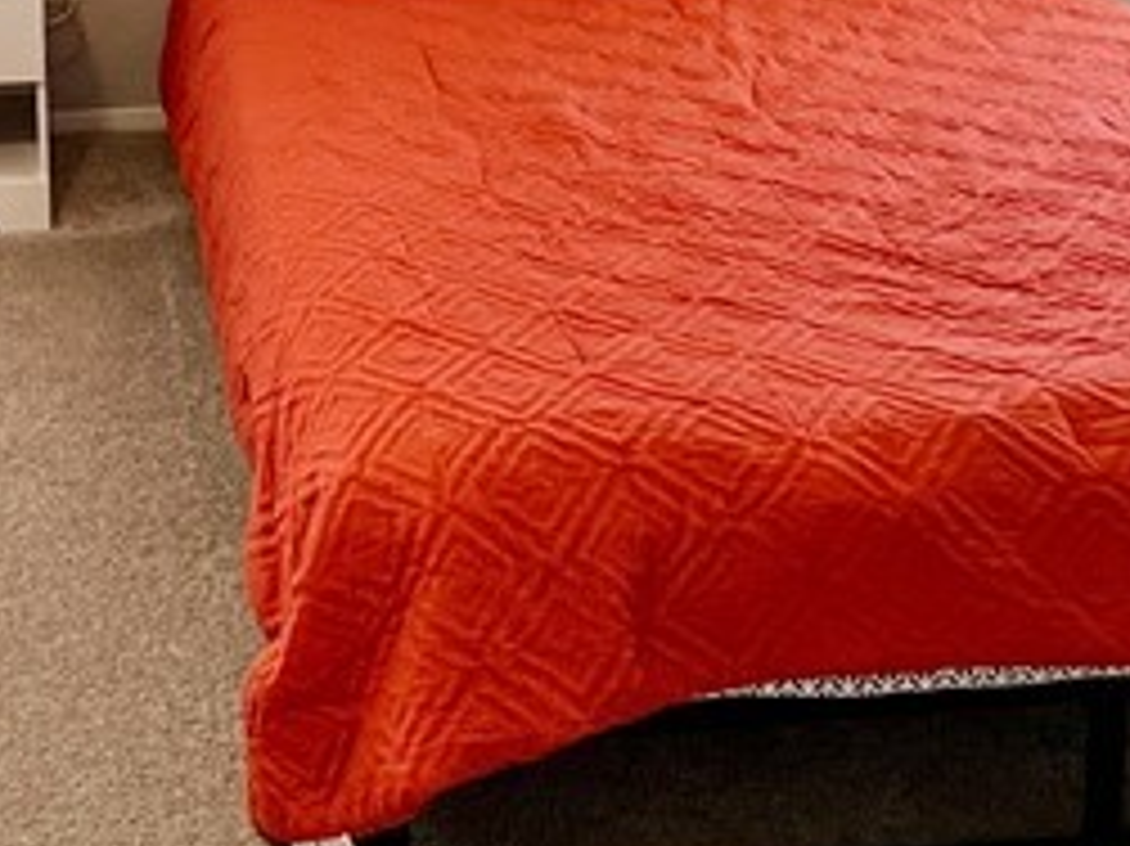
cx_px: 162
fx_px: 1729
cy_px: -346
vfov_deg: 23.3
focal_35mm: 53
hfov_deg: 34.6
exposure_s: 1/120
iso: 160
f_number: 1.8
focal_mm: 1.57
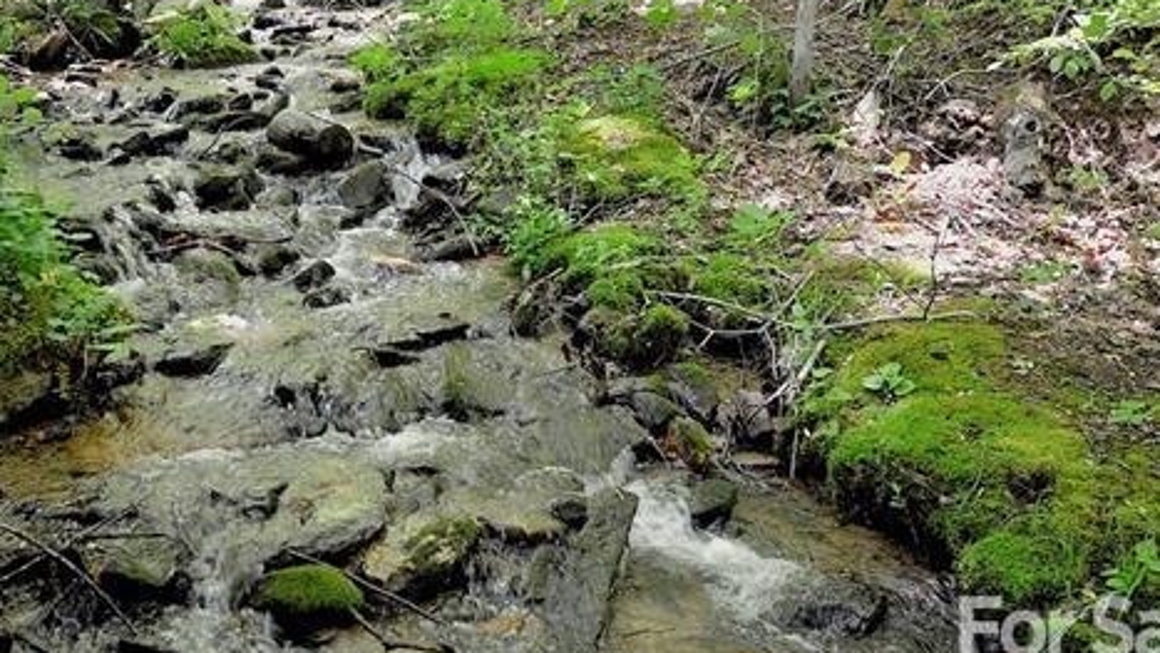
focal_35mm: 43
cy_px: 294
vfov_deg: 27.7
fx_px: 1323
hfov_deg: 47.1
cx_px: 477
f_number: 3.5
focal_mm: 20
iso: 1000
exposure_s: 1/60
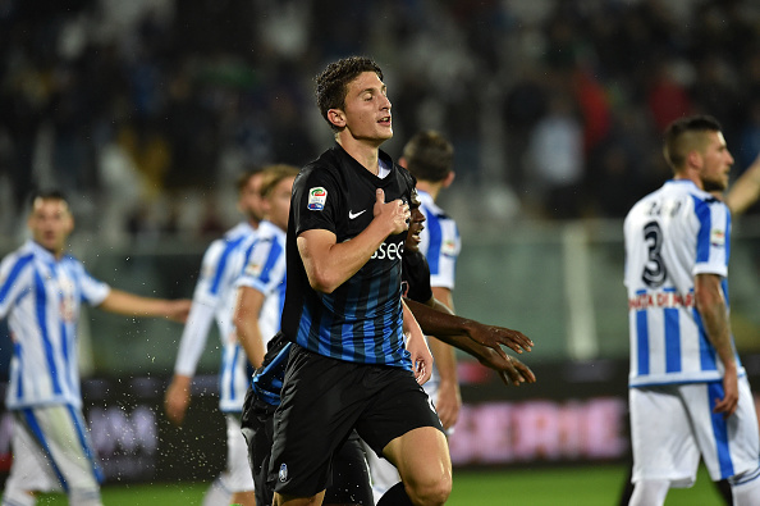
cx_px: 380
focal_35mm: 400
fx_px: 8437
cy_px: 253
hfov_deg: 5.2
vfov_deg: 3.4
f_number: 4.5
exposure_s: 1/1600
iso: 3200
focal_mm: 400
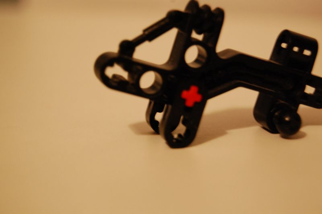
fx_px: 737
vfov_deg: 16.5
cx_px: 161
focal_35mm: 82
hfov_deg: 24.6
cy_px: 107
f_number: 5.6
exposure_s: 1/6
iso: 1600
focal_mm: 55
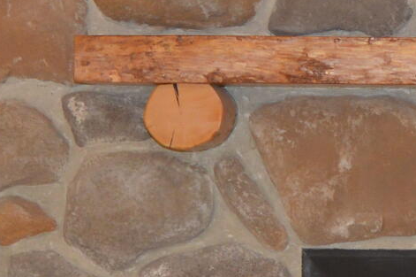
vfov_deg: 7.9
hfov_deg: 11.6
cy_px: 282
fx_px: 1985
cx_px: 578
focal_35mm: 172
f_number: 4
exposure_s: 1/125
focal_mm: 18
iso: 400
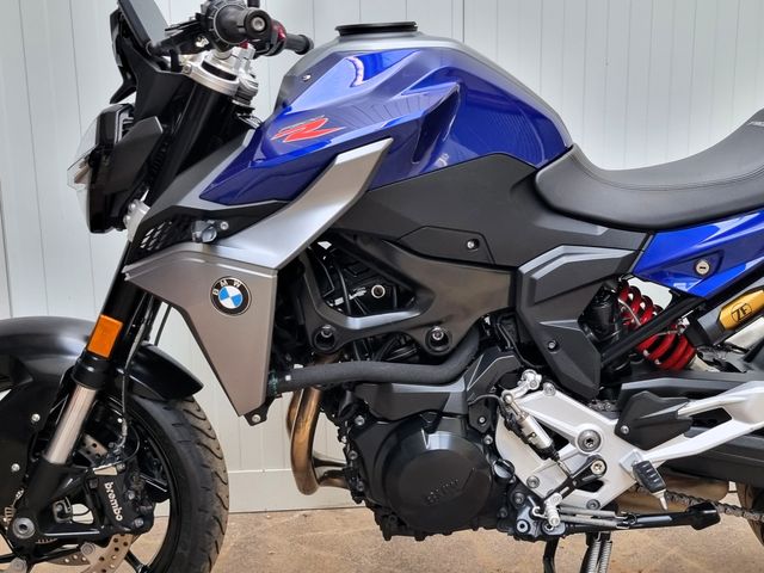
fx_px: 574
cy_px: 286
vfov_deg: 53.1
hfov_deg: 67.3
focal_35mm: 26
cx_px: 382
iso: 125
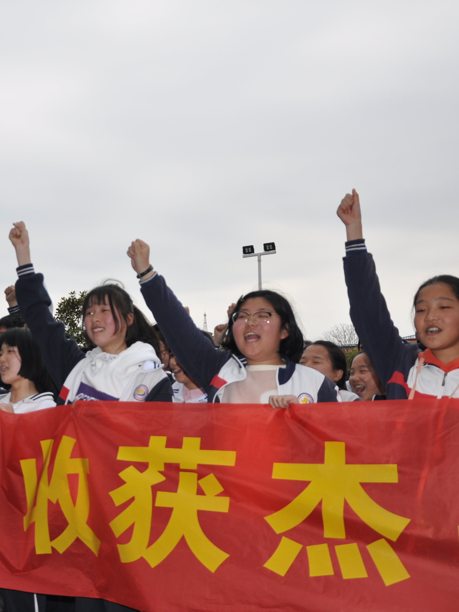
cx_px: 101
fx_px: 808
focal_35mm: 46
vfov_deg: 41.5
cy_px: 306
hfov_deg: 31.0
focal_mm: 21
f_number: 3.8
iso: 360
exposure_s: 1/200
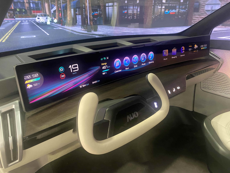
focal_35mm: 26
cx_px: 115
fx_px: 173
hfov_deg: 67.3
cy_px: 86
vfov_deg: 53.1
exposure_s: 1/30
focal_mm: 4.25
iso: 500
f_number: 1.8
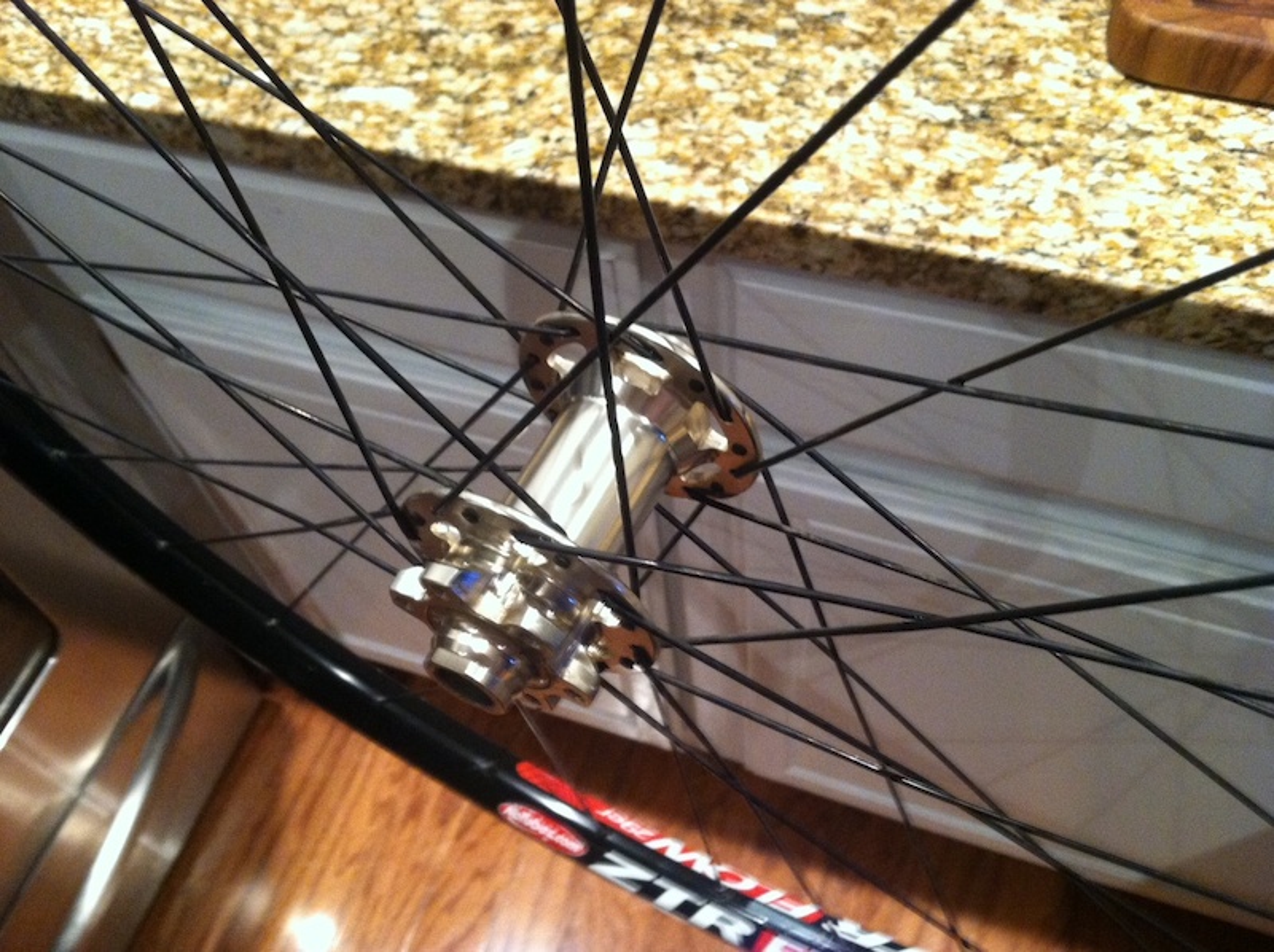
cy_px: 476
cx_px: 637
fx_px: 1287
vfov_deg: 40.6
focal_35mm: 35
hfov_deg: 52.7
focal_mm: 3.85
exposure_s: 1/15
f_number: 2.8
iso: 400
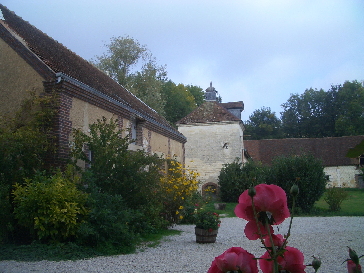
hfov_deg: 52.6
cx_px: 182
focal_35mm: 35
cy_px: 136
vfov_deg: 40.7
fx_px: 368
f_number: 4.3
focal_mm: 5.8
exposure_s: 1/320
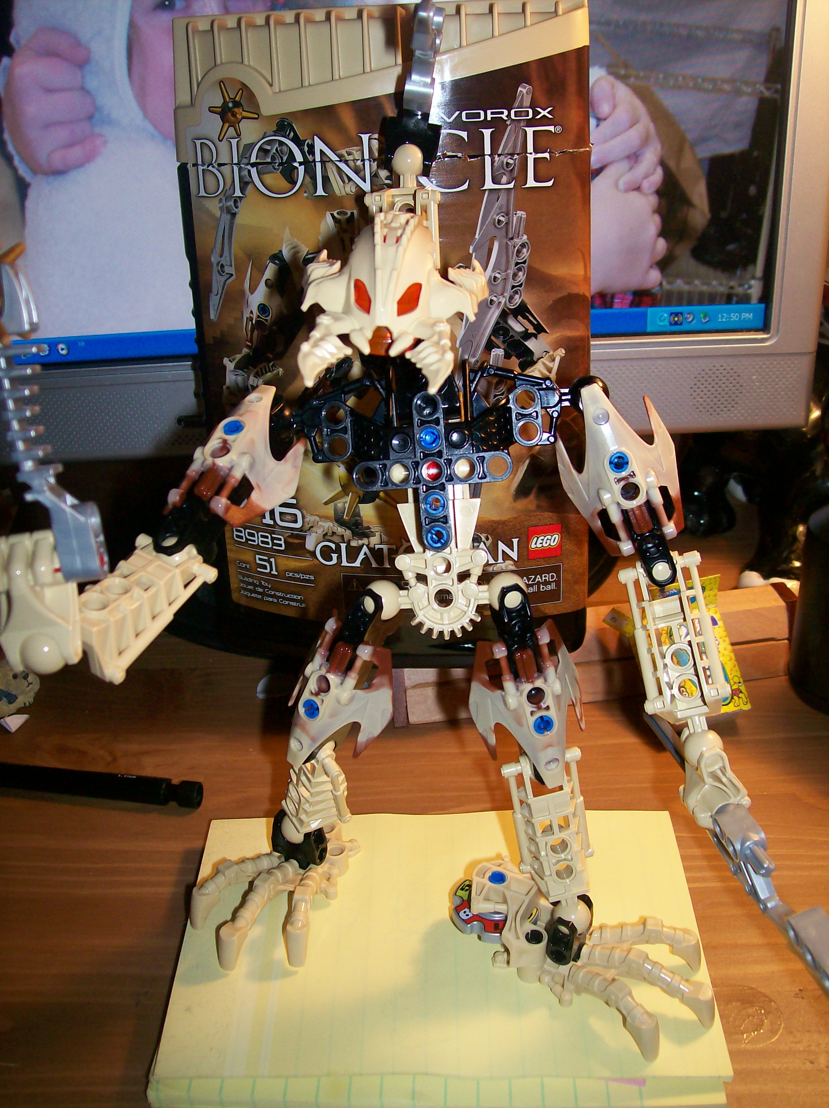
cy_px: 554
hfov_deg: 39.6
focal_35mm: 36
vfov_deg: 51.4
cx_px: 414
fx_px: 1151
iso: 80
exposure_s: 1/64
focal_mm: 6
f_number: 2.7
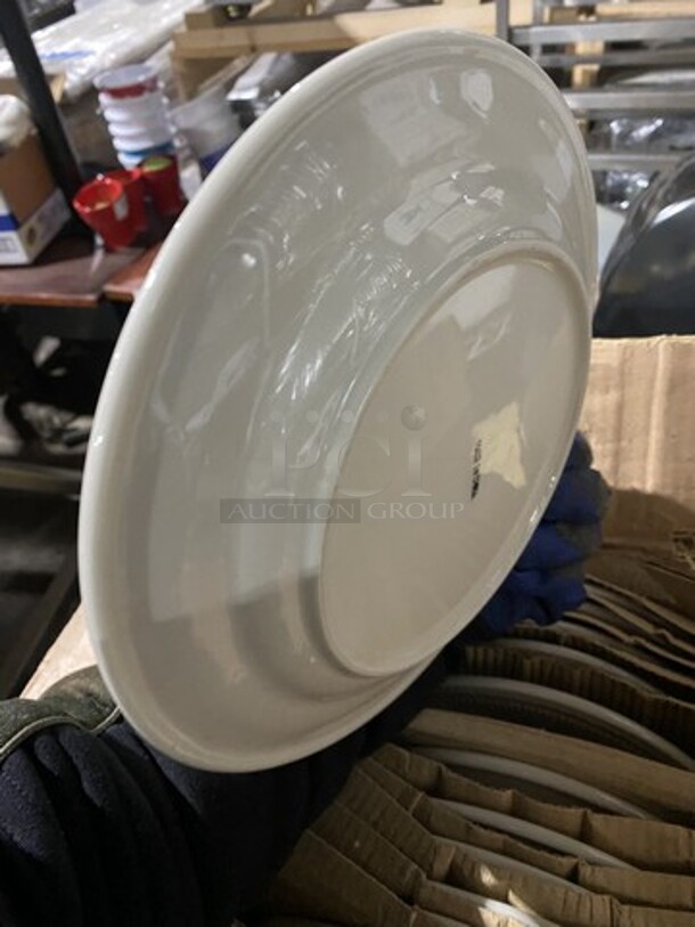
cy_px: 464
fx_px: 696
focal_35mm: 26
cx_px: 348
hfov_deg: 53.1
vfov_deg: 67.3
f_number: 1.8
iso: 640
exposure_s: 1/33
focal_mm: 4.25
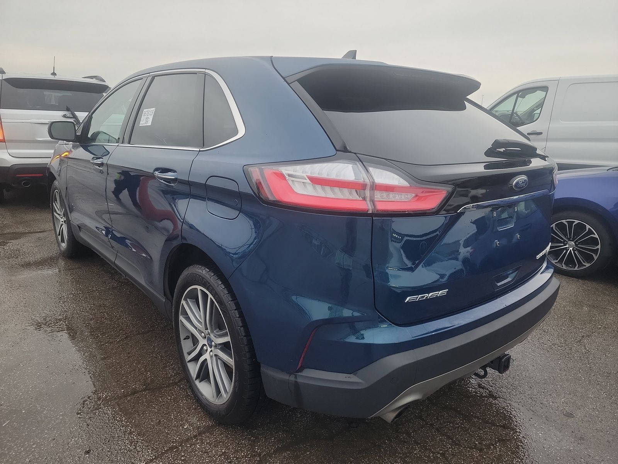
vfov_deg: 56.8
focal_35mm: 24
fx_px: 428
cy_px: 232
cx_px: 309
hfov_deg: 71.6
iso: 63
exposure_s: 1/119
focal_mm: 6.7
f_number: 1.8
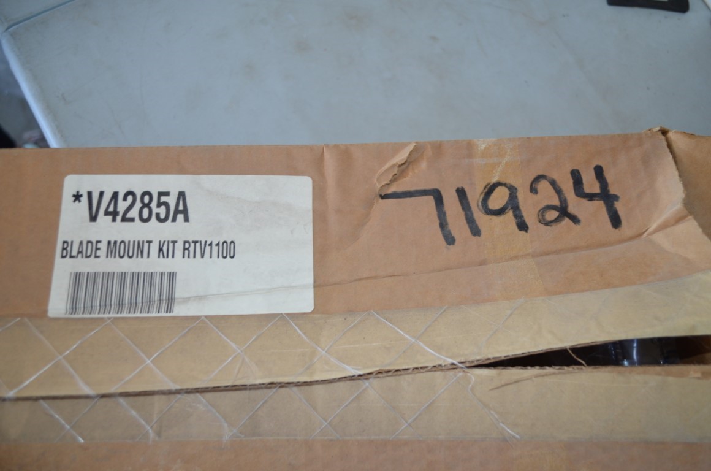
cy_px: 236
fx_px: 650
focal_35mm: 33
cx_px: 356
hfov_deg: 57.3
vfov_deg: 39.8
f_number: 4
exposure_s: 1/60
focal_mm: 22
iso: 560
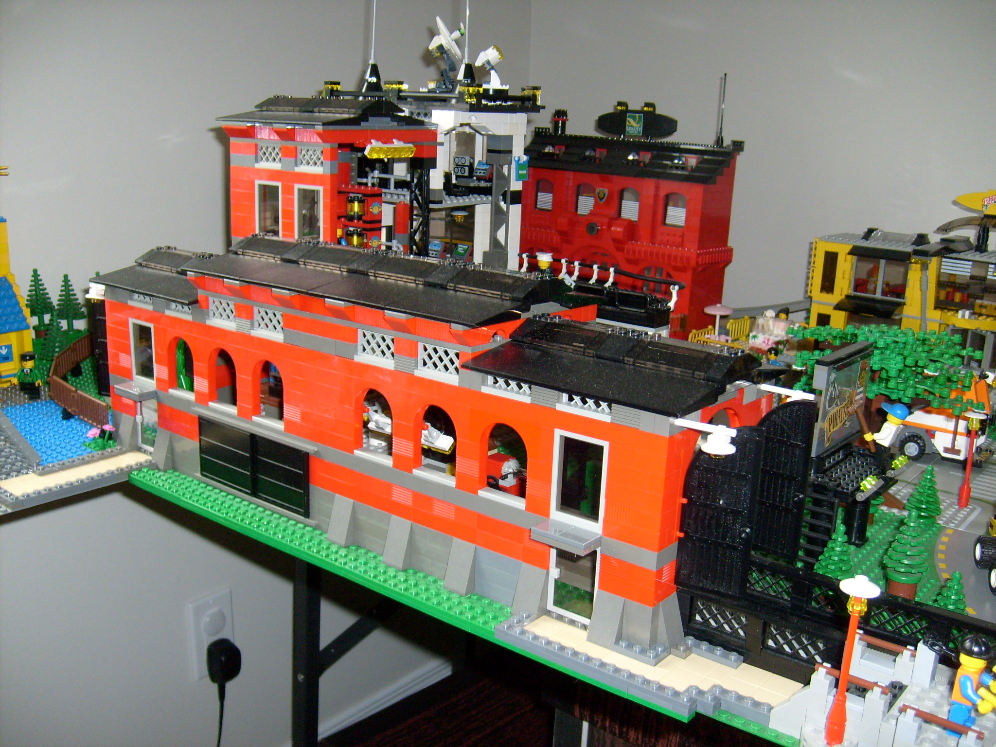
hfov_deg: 52.6
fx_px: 1007
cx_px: 498
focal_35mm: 35
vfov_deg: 40.7
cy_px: 374
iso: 100
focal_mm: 5.8
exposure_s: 1/45
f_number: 2.8
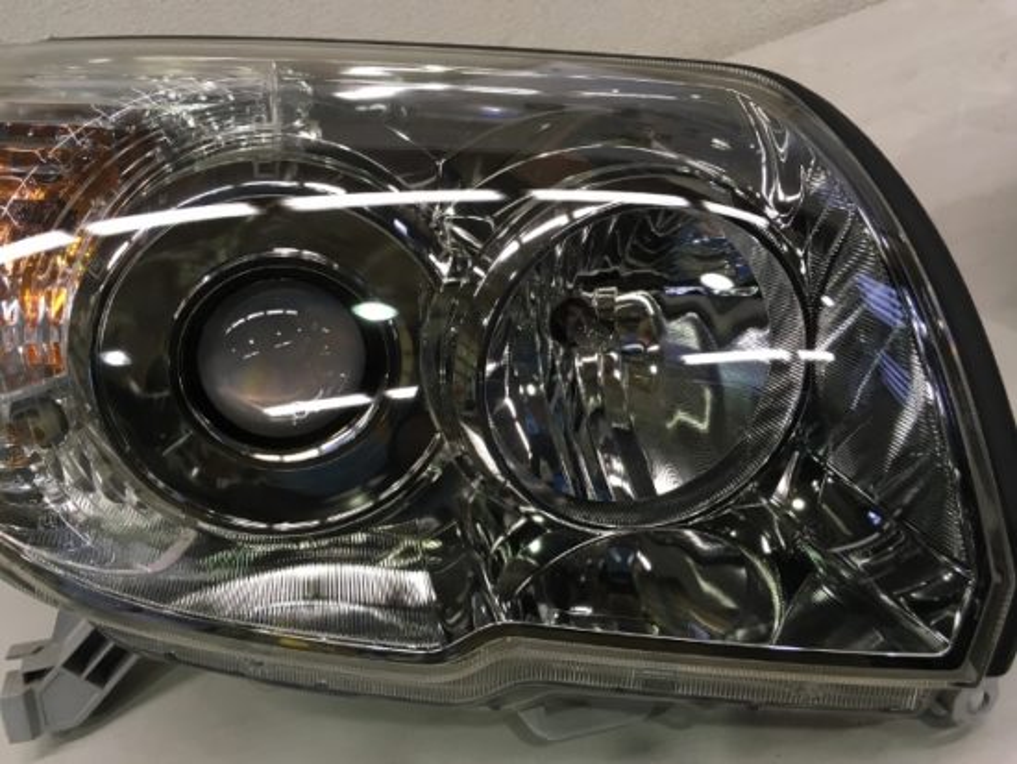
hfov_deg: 61.6
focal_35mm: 29
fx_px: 852
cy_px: 382
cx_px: 508
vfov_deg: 48.3
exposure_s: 1/30
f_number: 2.2
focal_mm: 4.15
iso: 32
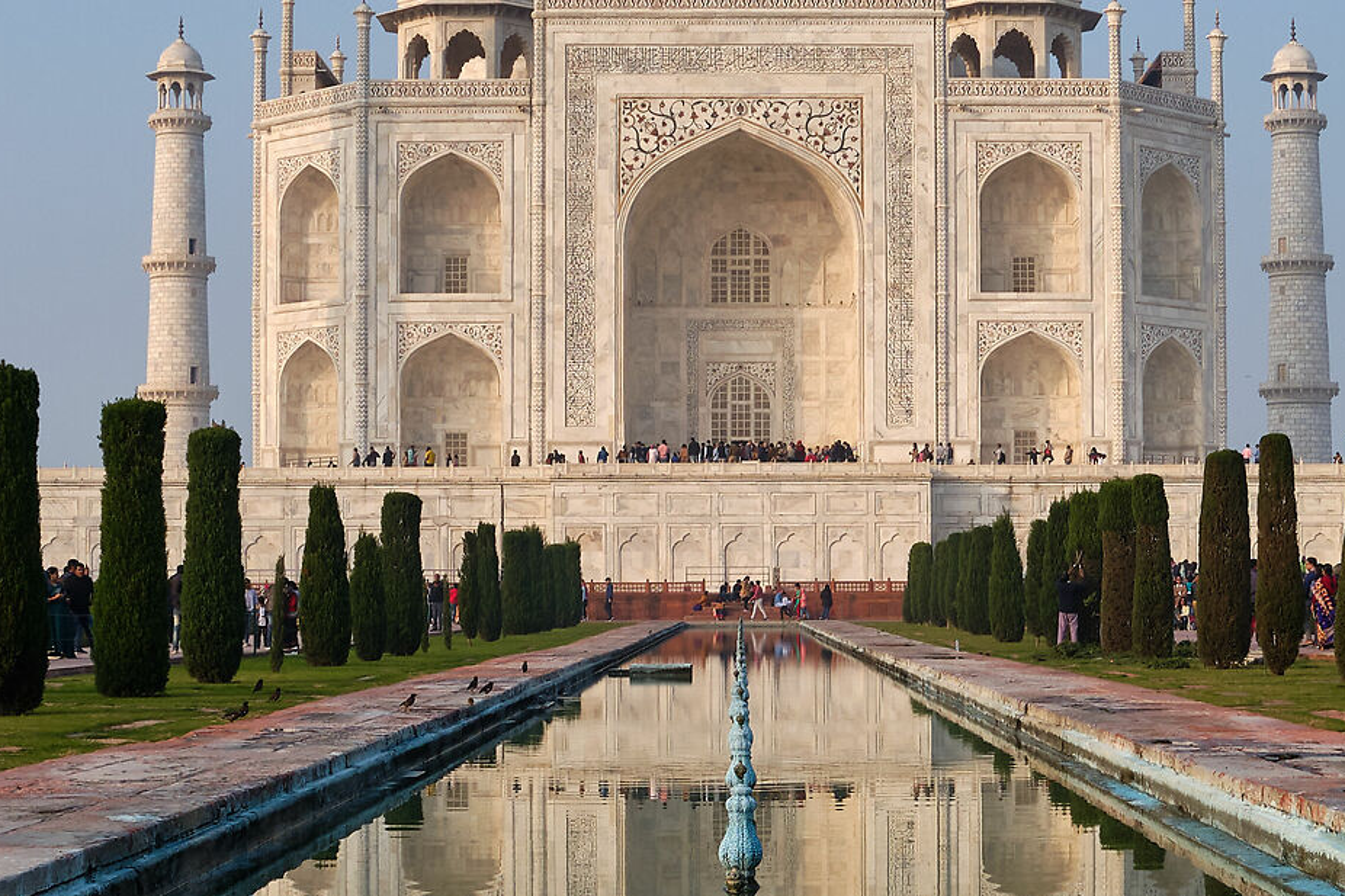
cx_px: 771
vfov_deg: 19.4
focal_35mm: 70
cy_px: 558
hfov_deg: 28.8
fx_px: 2615
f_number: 9
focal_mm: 18
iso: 200
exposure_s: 1/220
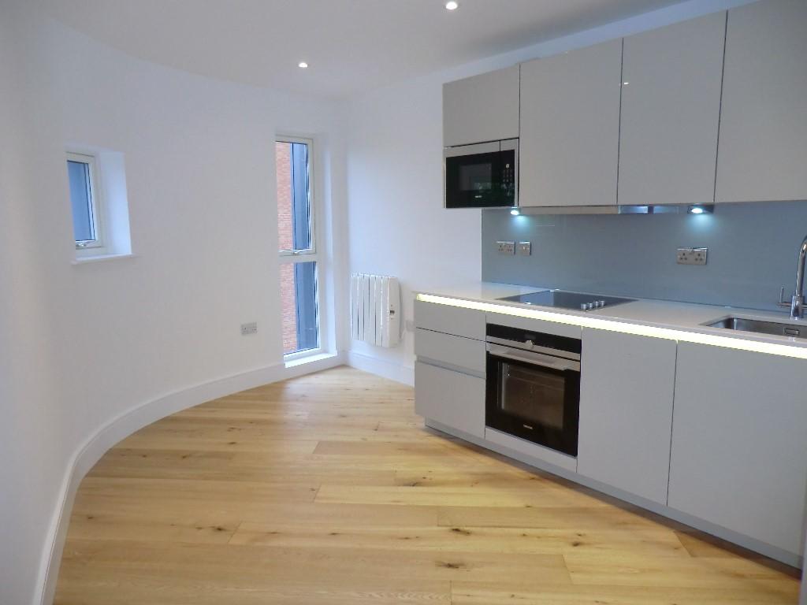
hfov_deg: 71.6
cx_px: 404
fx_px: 560
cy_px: 302
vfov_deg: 56.8
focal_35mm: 24
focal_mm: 4.3
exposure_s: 1/60
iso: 320
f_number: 3.2
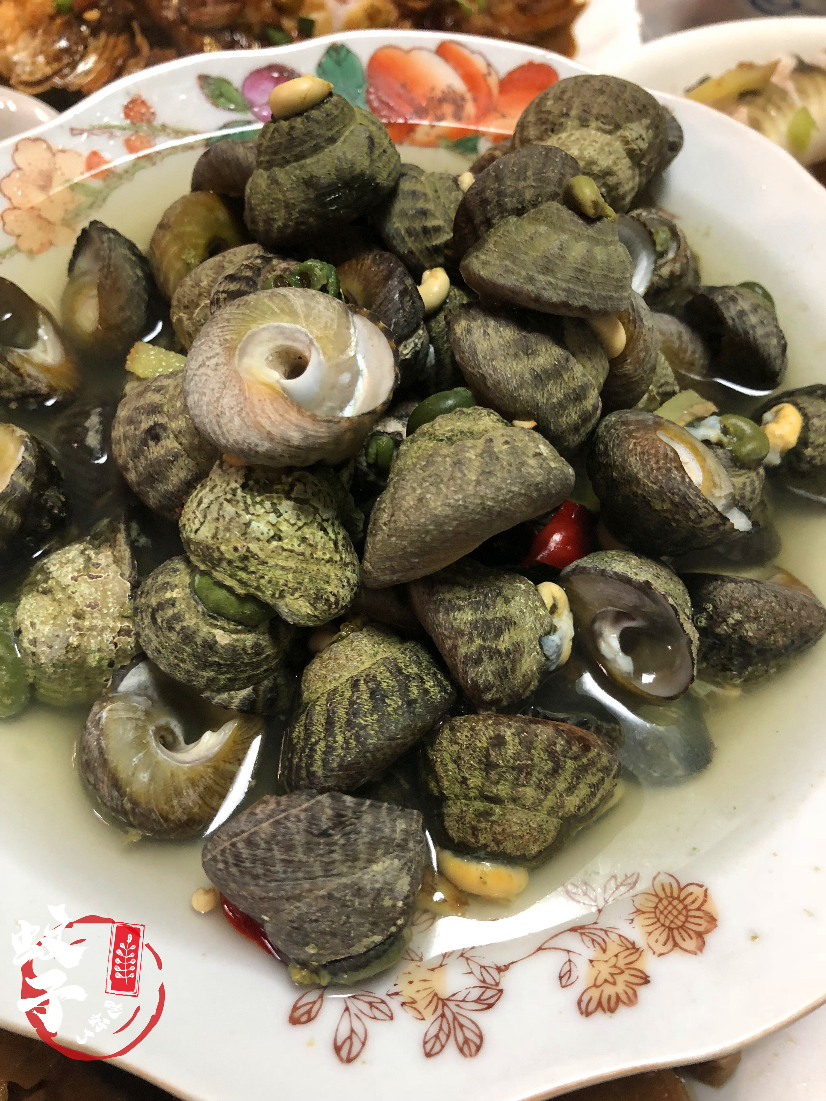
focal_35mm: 28
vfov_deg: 63.4
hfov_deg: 49.8
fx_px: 891
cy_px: 550
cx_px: 413
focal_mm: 4
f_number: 1.8
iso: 100
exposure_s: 1/17
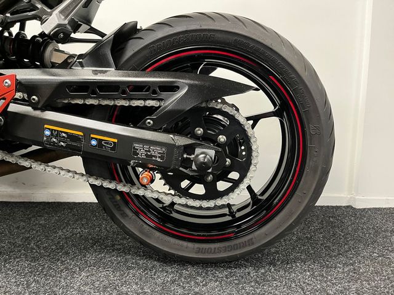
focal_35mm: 26
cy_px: 148
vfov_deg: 53.1
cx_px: 197
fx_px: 296
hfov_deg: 67.3
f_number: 1.6
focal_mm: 5.1
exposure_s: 1/33
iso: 400
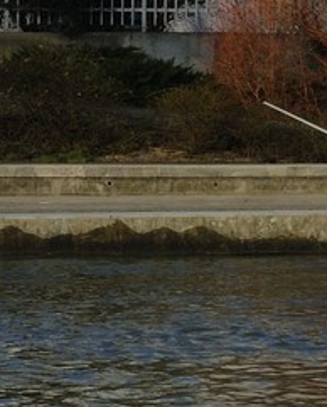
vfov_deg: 4.4
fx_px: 5244
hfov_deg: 3.4
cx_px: 1197
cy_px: -27
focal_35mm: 434
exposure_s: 1/200
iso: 200
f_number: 11
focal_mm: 70
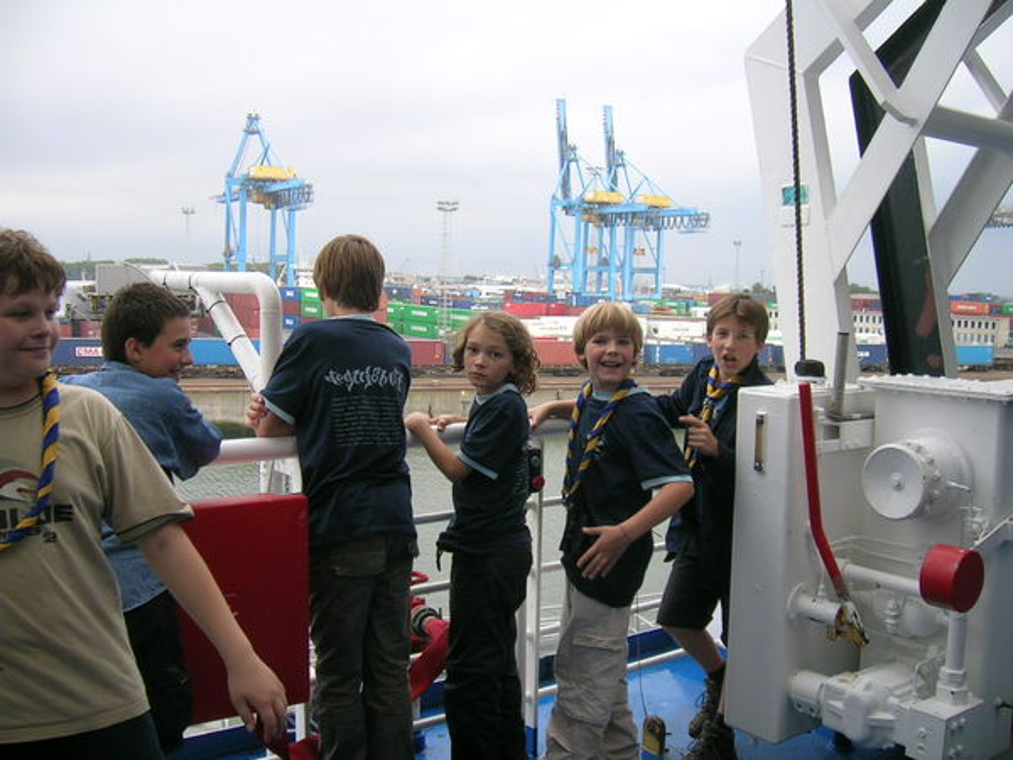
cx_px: 506
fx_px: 1024
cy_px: 380
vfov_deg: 40.7
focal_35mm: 35
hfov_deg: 52.6
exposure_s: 1/268
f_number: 2.8
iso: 50
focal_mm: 5.4
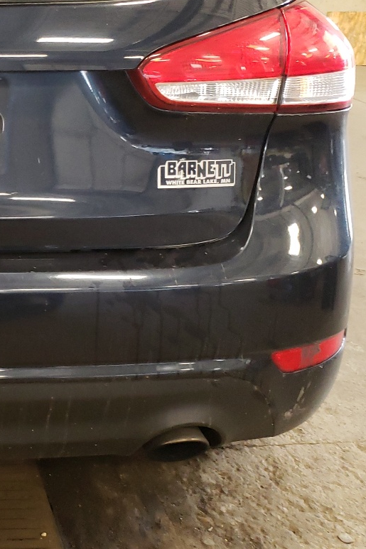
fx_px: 854
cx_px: -97
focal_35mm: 56
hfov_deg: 22.0
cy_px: 173
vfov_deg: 35.2
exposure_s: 1/50
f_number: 1.5
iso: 255
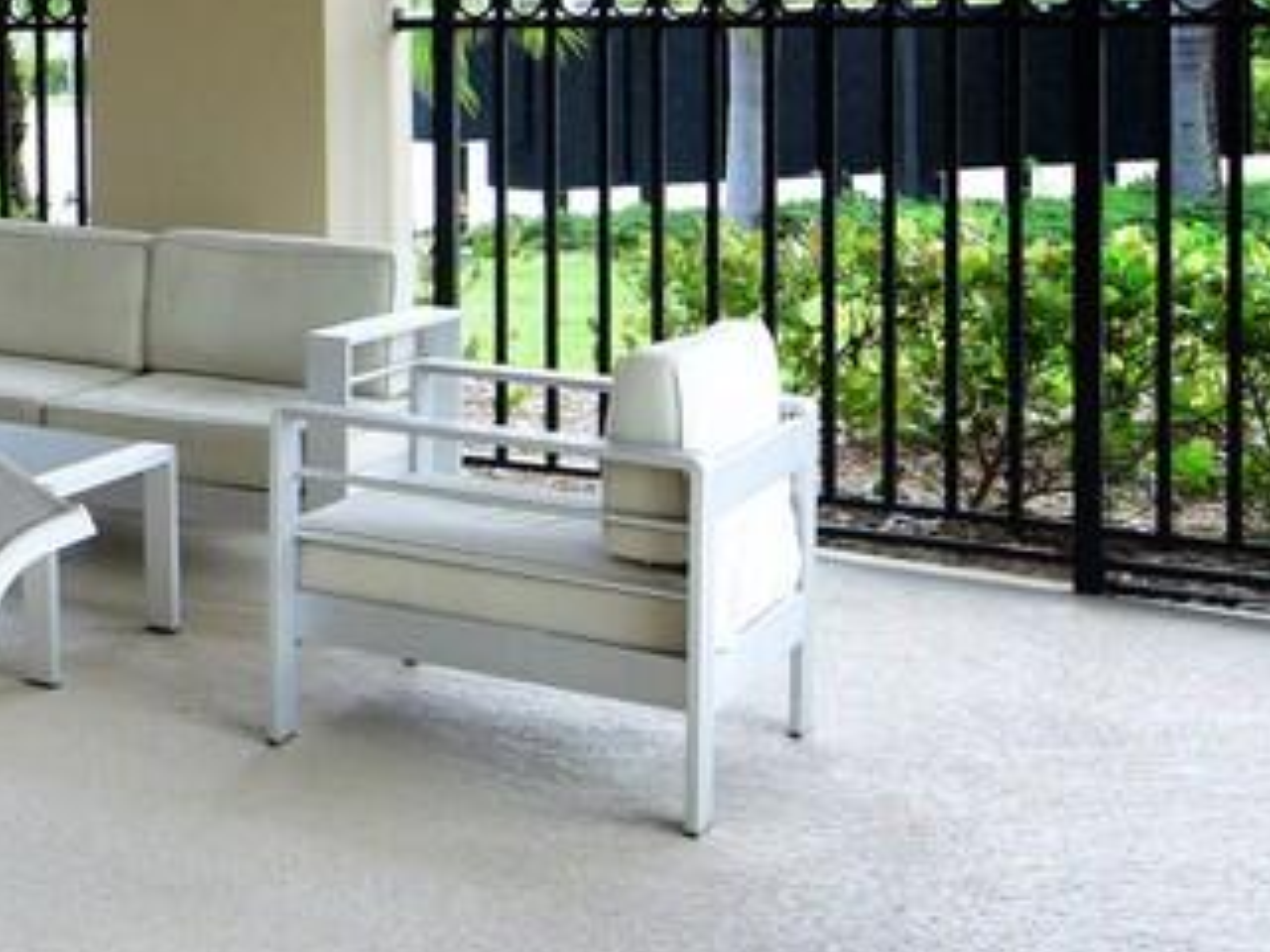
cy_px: -36
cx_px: -714
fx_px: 2201
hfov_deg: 24.1
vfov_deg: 23.2
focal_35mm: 60
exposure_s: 1/250
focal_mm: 15
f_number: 5.6
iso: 800
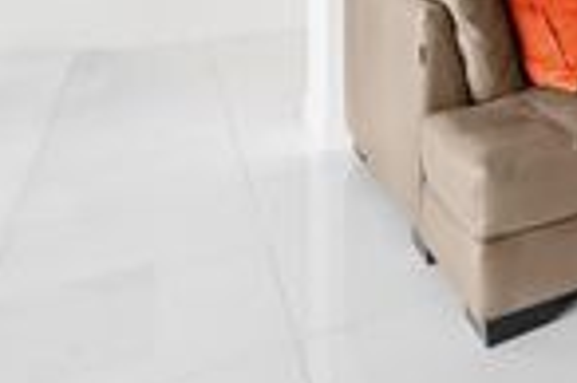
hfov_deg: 30.2
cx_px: 794
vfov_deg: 24.5
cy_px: -111
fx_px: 768
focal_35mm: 48
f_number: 8
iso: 200
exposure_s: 1/5
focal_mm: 14
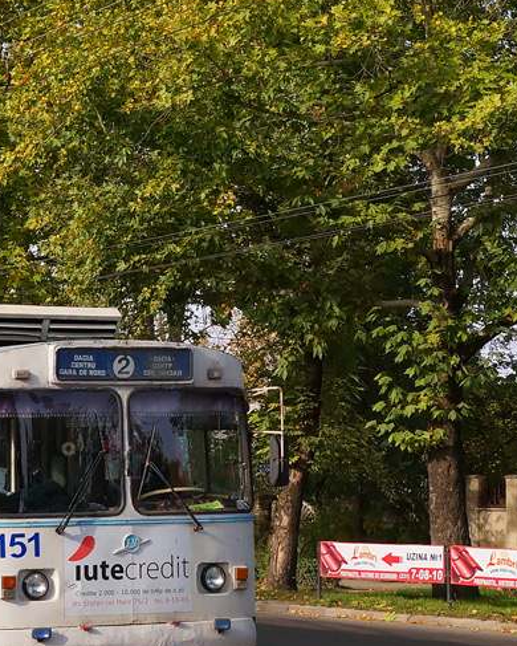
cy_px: 279
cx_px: -50
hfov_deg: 15.5
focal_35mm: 97
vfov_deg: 19.7
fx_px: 1854
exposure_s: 1/640
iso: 400
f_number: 8
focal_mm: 28
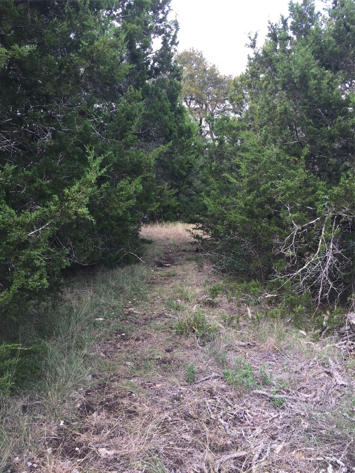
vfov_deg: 61.7
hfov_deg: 48.2
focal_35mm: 29
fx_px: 397
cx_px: 178
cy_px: 236
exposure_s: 1/146
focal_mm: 4.15
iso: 32
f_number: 2.2
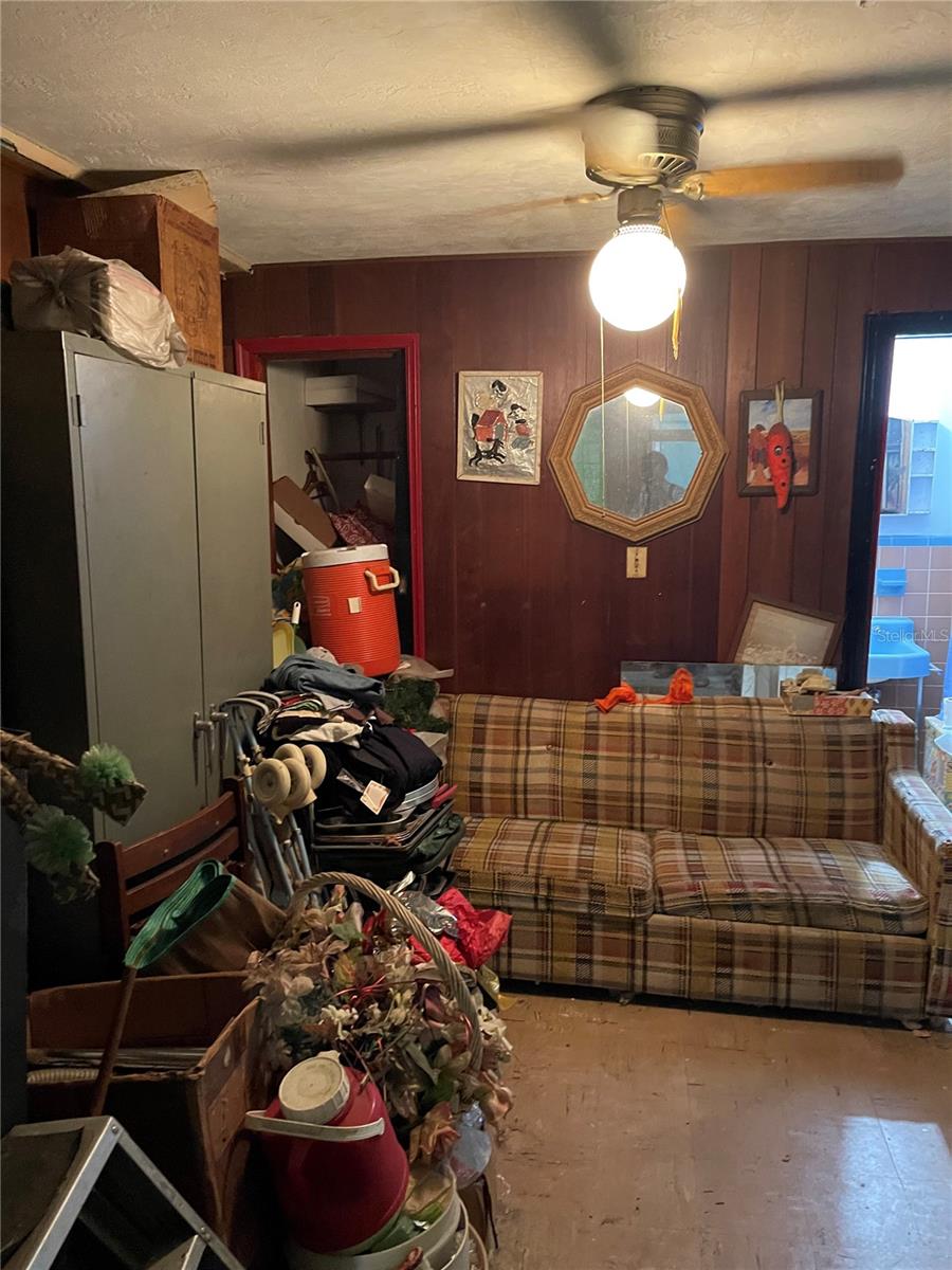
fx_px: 917
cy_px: 635
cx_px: 476
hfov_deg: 54.9
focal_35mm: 25
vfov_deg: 69.4
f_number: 1.6
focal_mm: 5.1
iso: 640
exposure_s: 1/30
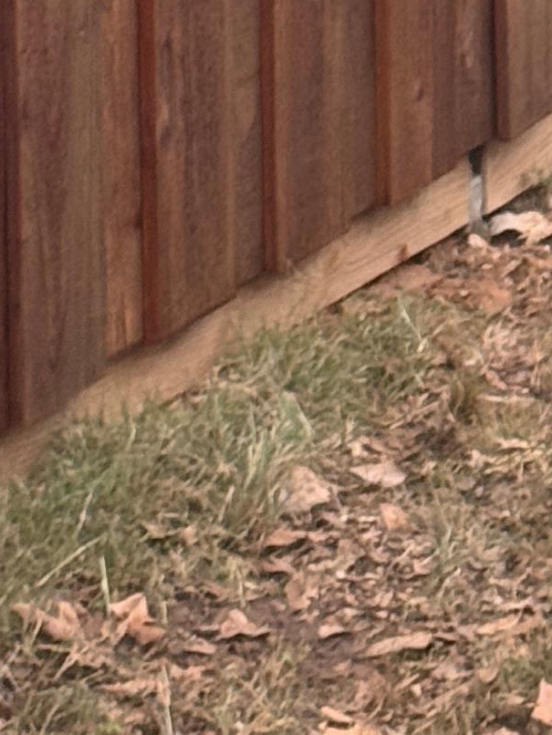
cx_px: 600
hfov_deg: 6.2
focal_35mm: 240
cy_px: -622
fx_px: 5100
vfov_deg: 8.0
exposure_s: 1/114
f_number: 1.78
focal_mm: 6.76
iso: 100
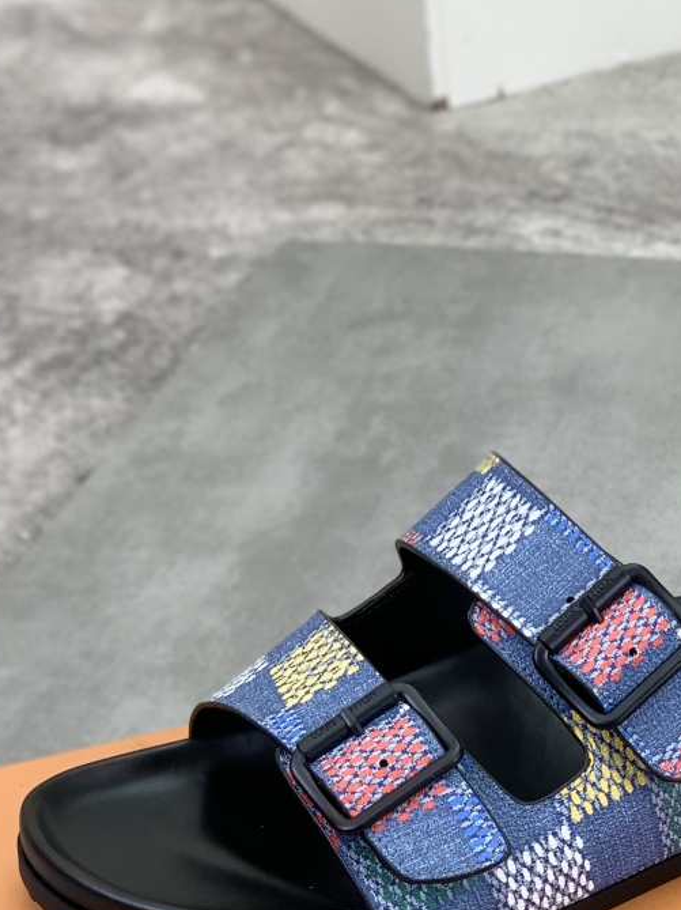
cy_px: 749
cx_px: 497
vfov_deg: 17.4
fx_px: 2941
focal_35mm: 112
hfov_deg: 13.2
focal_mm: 6
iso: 25
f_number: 2.4
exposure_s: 1/100
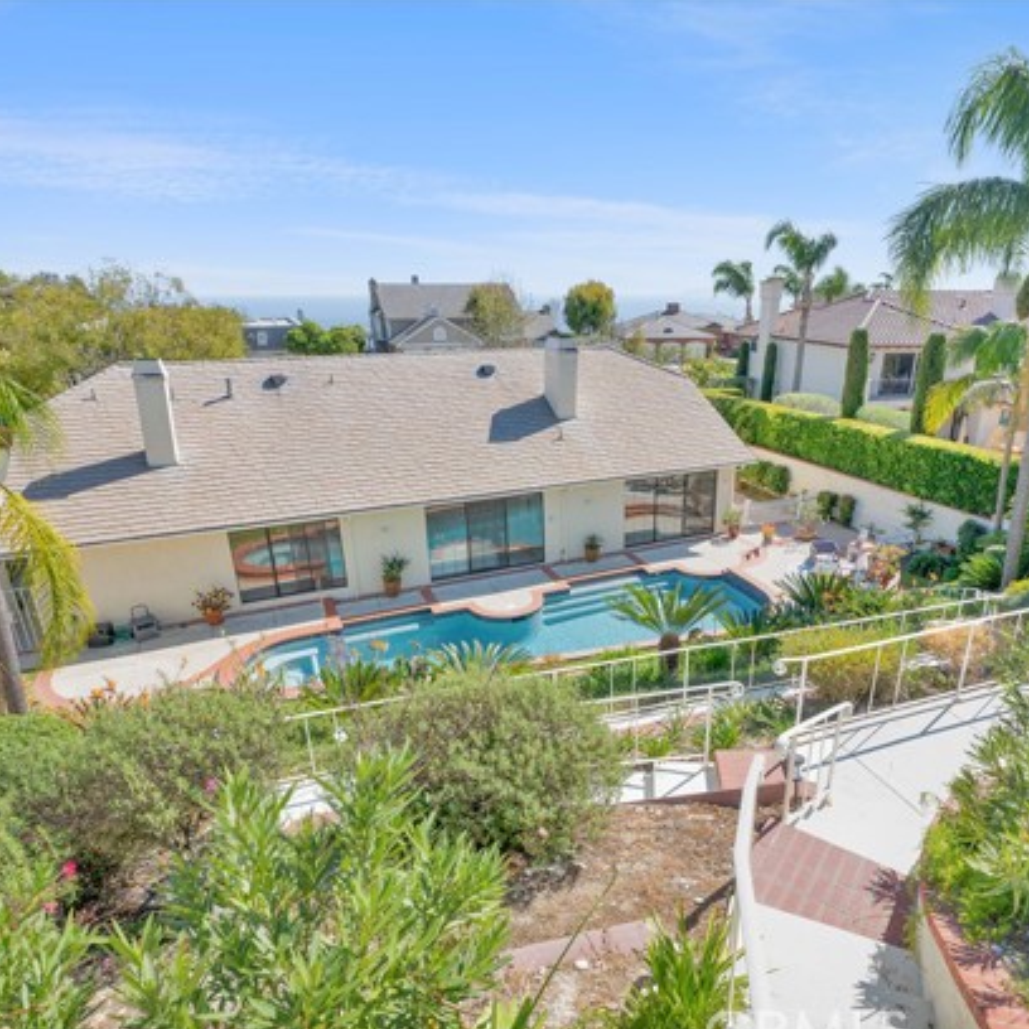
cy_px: 532
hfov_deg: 74.4
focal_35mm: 20
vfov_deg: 74.8
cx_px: 593
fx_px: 673
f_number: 8
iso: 100
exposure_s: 1/200
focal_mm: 15
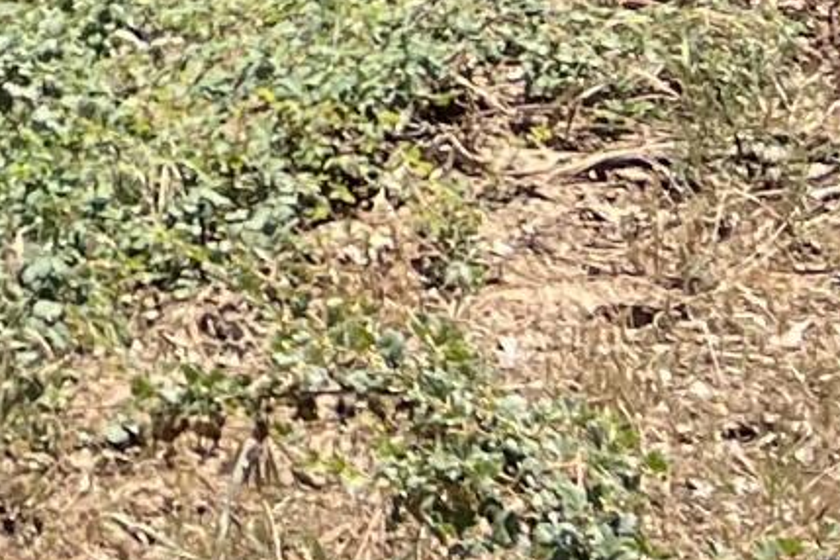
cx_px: -1801
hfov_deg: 8.7
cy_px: -969
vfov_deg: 6.7
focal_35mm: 189
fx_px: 4410
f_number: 1.5
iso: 50
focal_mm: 5.7
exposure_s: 1/1377
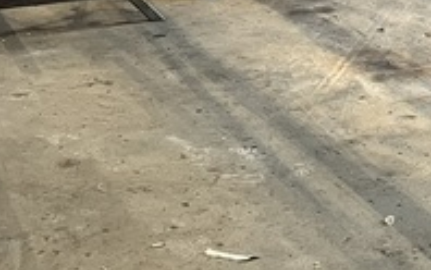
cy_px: 52
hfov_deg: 20.8
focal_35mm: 89
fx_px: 1046
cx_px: 592
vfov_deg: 14.6
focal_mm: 5.1
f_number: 1.6
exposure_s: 1/60
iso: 160
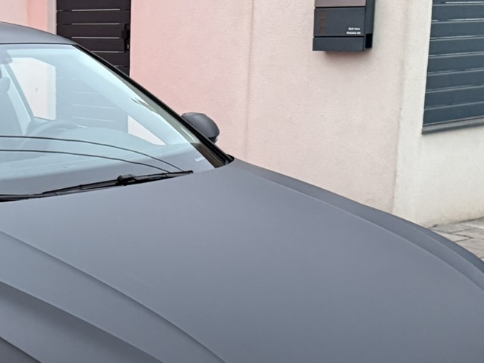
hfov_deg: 24.7
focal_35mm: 75
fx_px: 1049
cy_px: 287
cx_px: -4
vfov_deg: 19.5
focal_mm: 6.76
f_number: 1.78
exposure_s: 1/50
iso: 800
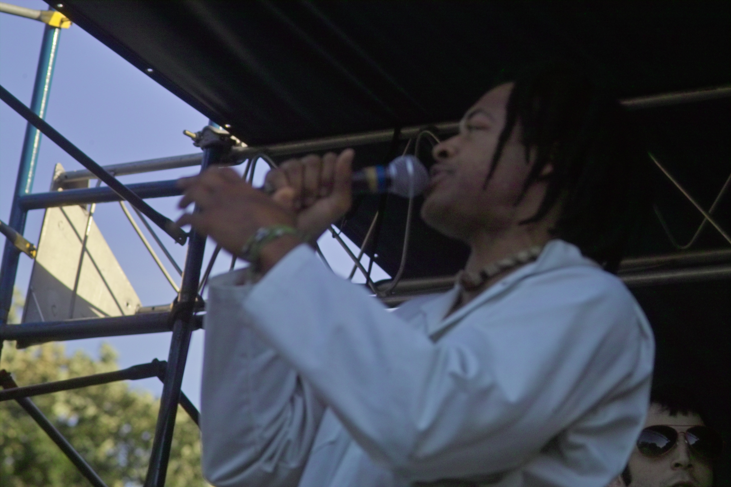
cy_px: 244
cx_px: 366
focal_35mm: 179
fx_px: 3634
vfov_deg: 7.7
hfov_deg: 11.5
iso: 200
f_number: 5.6
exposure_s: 1/350
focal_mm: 105
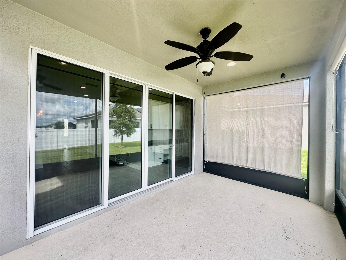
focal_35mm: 14
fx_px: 140
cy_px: 130
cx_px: 173
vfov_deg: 85.7
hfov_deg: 102.1
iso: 40
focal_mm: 2.22
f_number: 2.2
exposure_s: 1/238
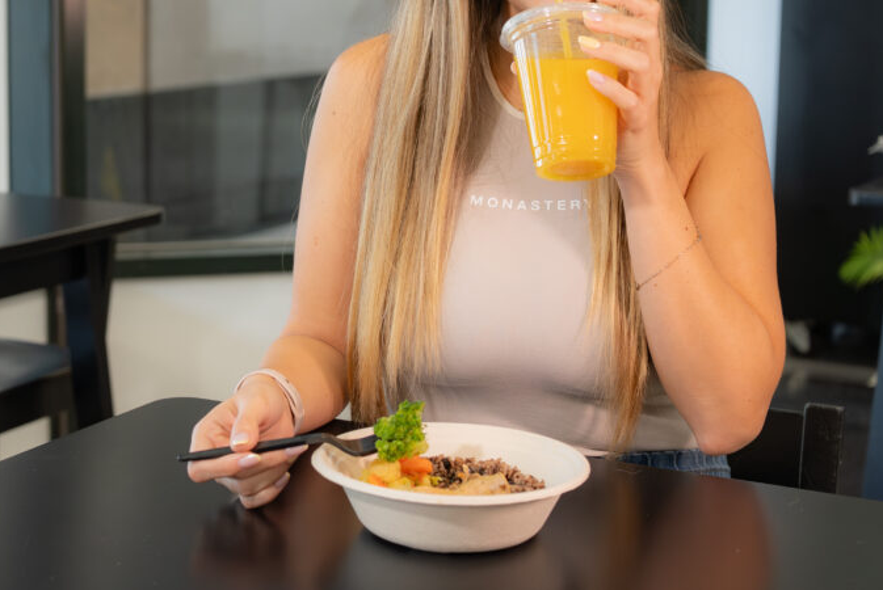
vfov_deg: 18.6
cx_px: 248
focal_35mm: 73
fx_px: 1792
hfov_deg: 27.4
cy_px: 144
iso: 1600
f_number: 4
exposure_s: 1/160
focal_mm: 48
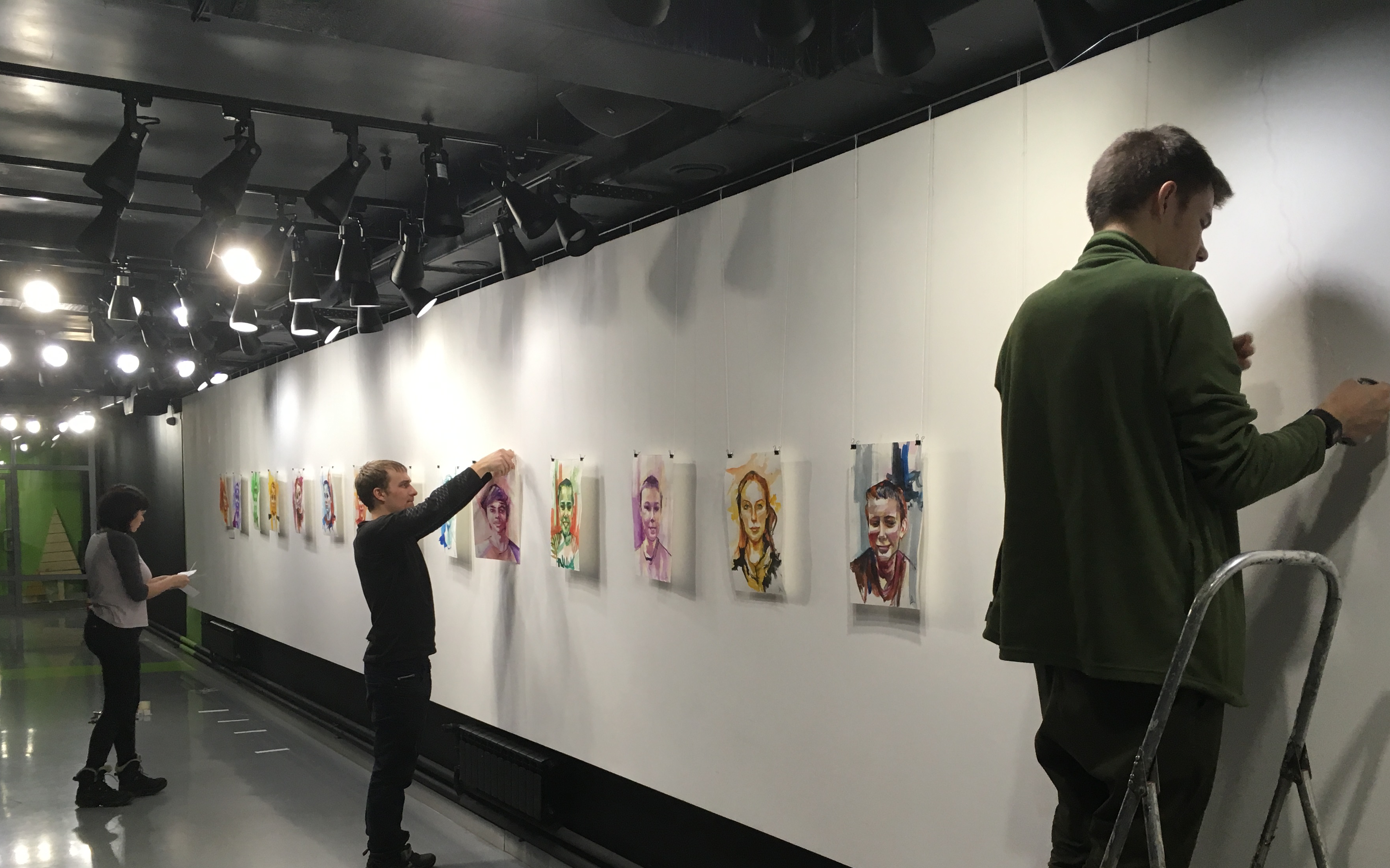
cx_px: 730
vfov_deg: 35.8
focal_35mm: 35
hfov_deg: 55.3
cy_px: 593
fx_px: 1326
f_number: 2.2
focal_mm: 4.15
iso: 50
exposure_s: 1/33
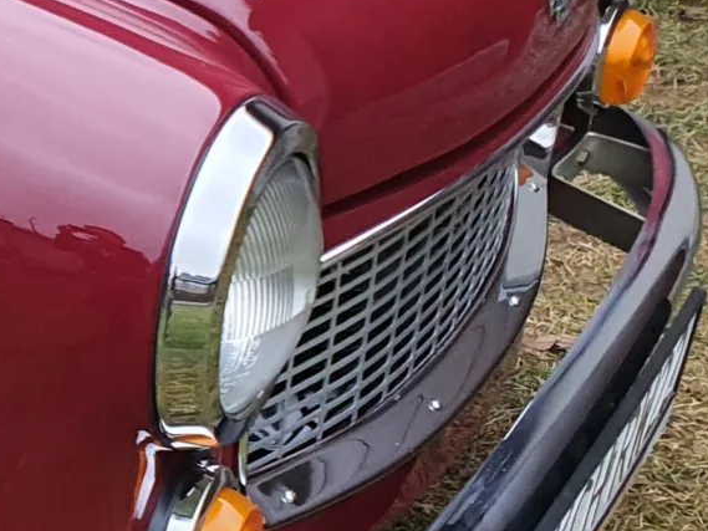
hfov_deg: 14.1
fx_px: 2394
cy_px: 5
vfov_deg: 12.5
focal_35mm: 117
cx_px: -710
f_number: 2.4
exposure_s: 1/100
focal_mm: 4.32
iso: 125
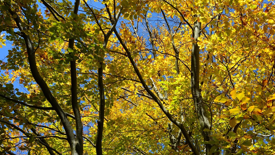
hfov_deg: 60.9
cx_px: 150
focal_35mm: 32
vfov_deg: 36.7
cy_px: 79
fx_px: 233
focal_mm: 18
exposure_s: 1/200
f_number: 7.1
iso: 200
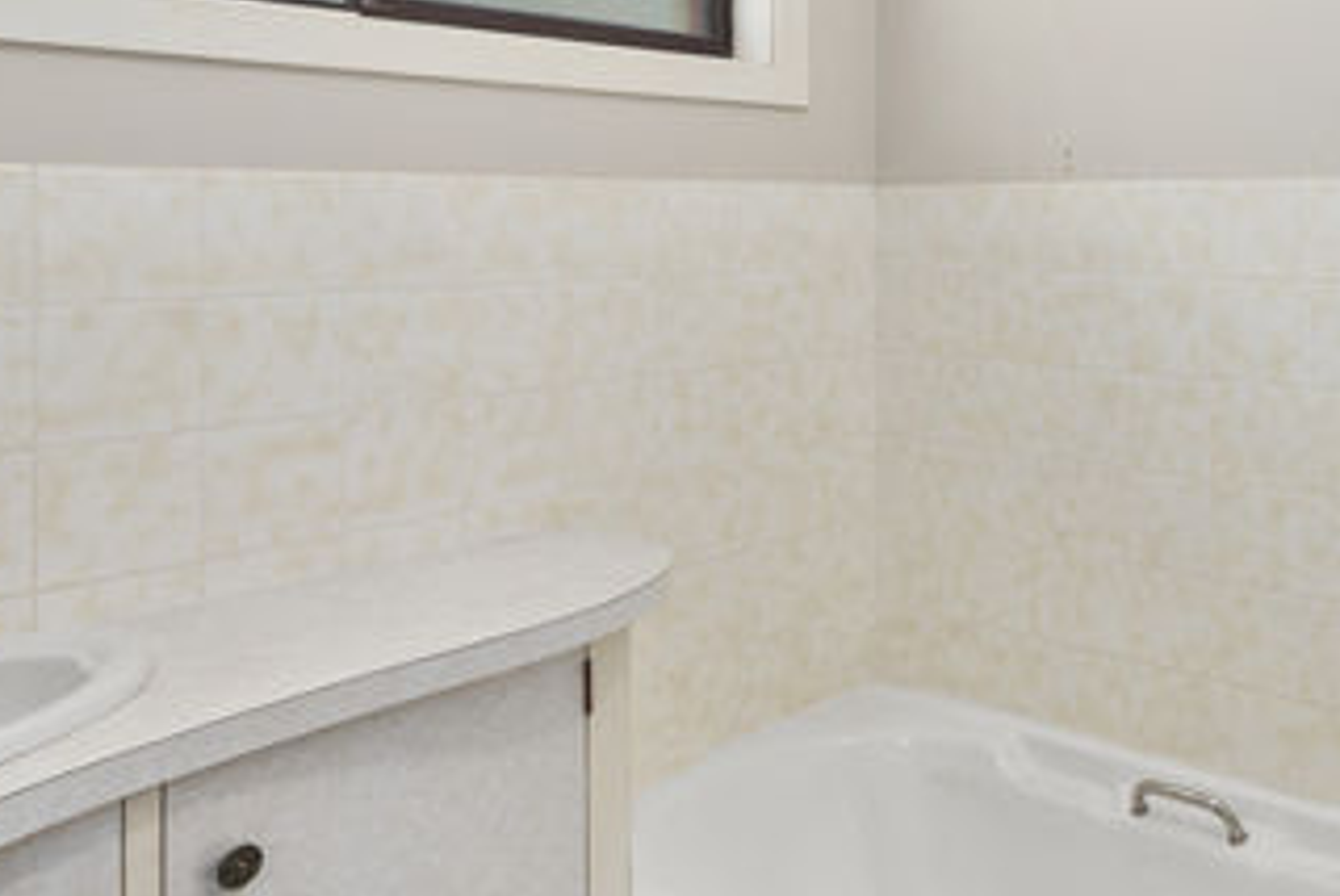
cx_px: 1143
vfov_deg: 36.9
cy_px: 209
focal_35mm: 35
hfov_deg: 49.8
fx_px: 1304
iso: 125
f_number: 7.1
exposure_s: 1/6
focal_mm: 14
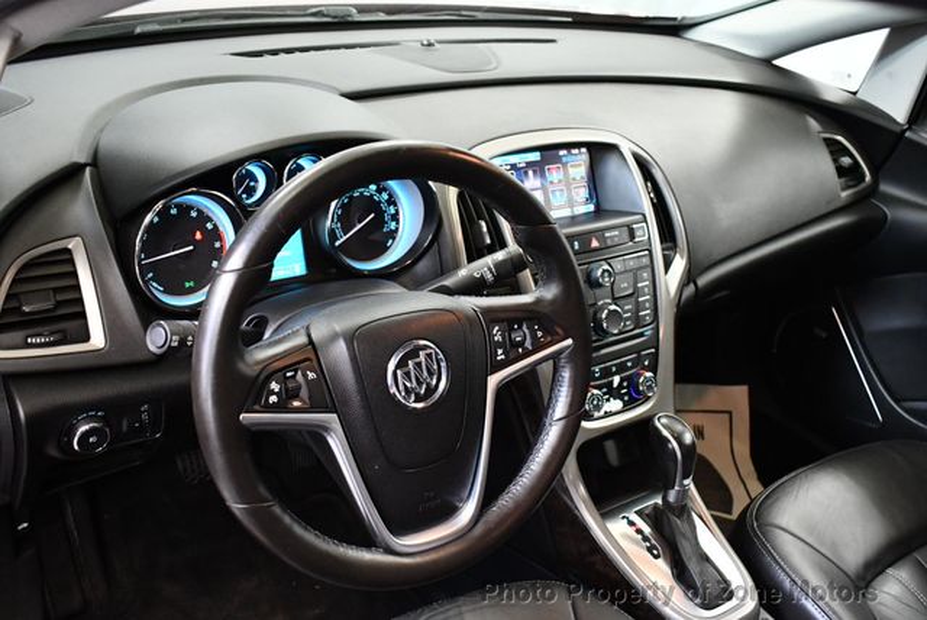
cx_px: 464
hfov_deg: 53.1
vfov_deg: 36.9
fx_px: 928
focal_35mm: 36
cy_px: 310
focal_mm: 18
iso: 3200
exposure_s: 1/80
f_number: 3.5
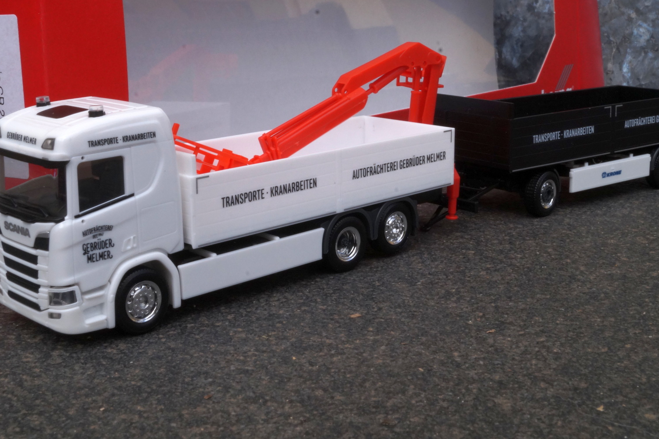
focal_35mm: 56
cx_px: 329
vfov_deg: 24.1
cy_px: 158
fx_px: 1024
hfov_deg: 35.7
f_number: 25
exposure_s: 1/60
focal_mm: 28
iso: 400
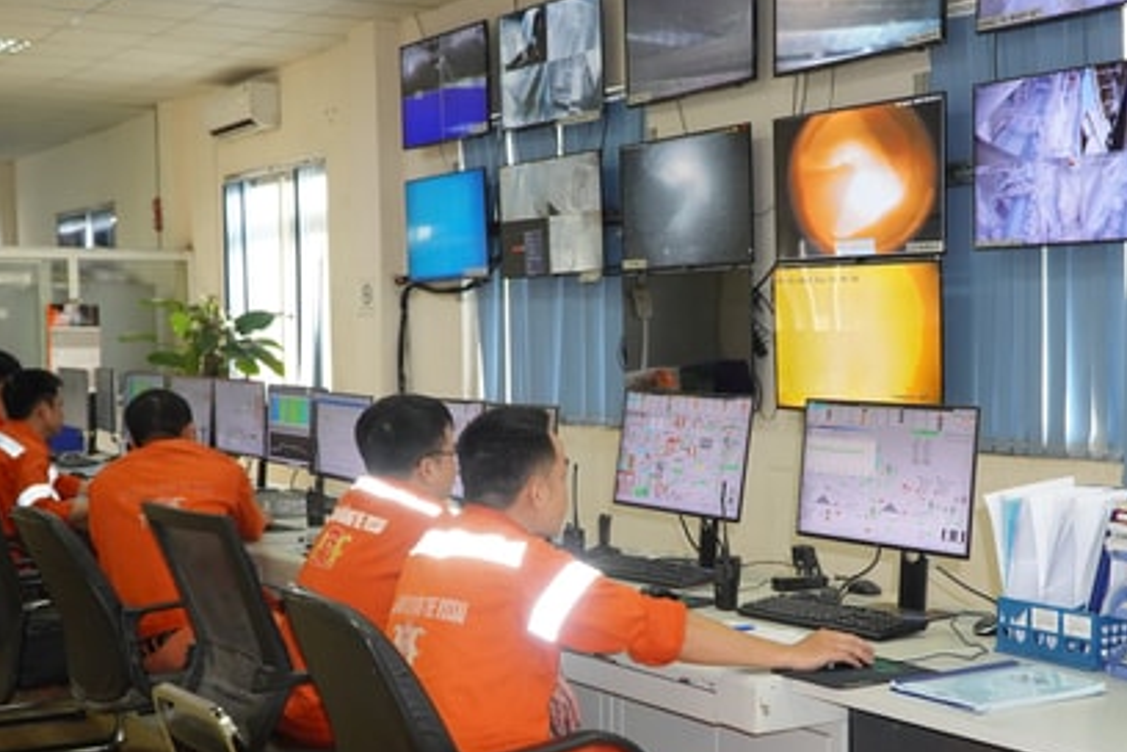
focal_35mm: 42
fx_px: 1304
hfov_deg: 46.6
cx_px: 655
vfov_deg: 32.1
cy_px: 442
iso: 640
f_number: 4.5
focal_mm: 21
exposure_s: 1/40
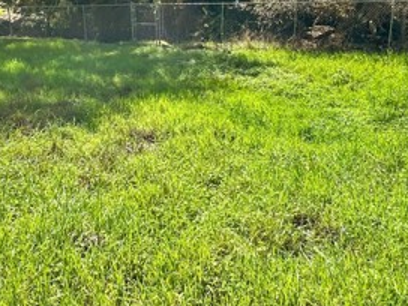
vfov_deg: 41.4
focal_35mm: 33
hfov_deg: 55.2
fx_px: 389
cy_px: 69
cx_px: 177
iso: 40
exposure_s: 1/800
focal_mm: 2.22
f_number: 2.2
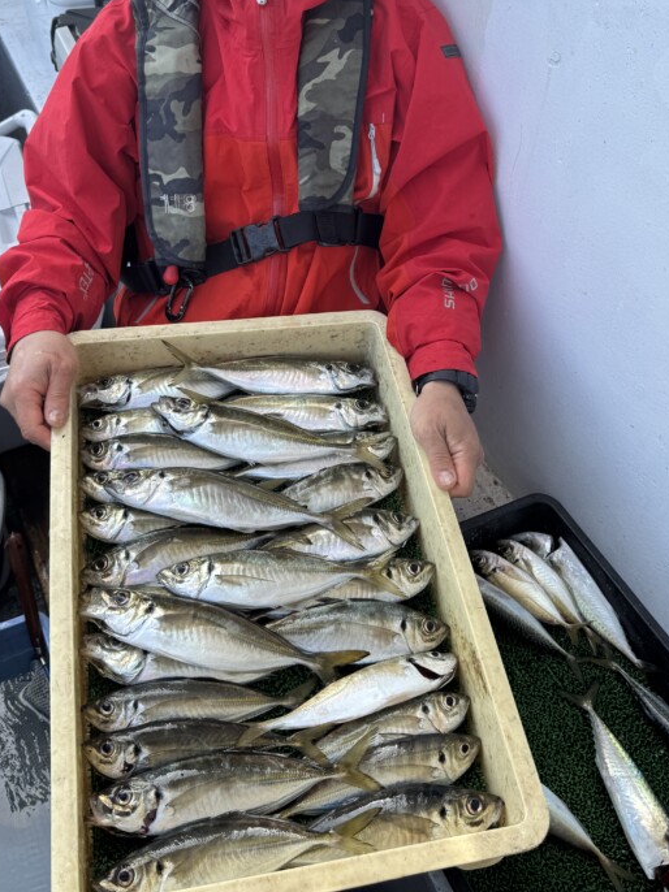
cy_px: 315
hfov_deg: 40.7
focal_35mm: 35
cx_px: 331
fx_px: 902
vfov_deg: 51.9
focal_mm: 6.76
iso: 80
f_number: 1.78
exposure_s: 1/1076
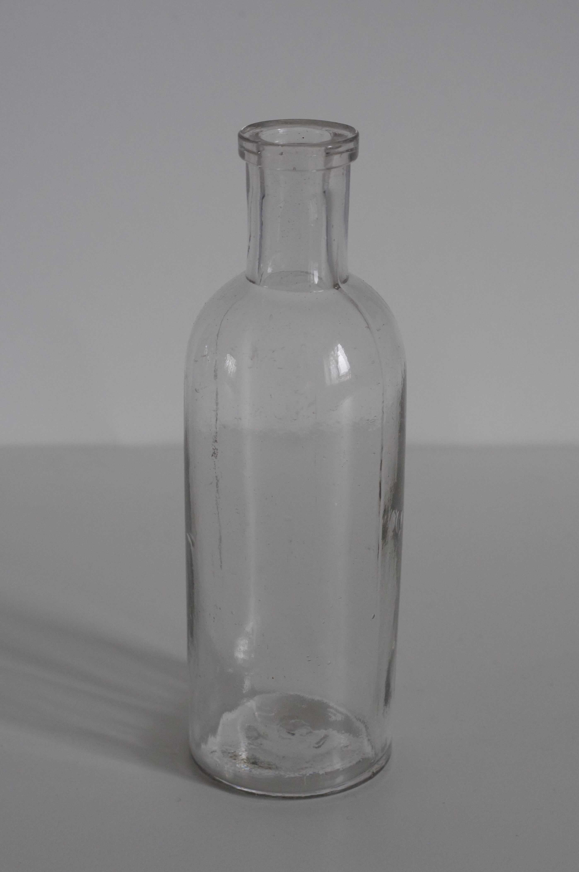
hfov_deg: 18.1
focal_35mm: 75
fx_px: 1814
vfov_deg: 27.0
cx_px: 290
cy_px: 436
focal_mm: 50
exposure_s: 1/20
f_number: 10
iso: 800
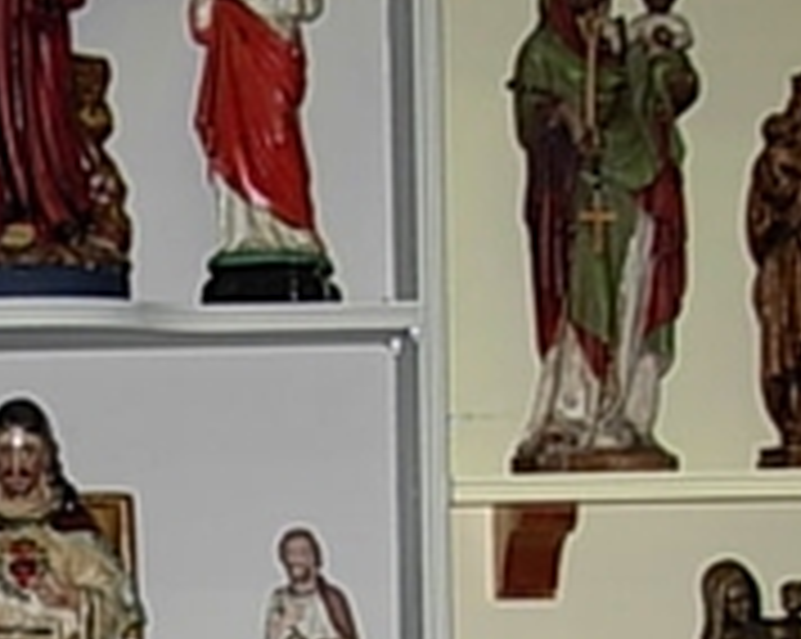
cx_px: 18
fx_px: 2960
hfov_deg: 15.2
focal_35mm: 125
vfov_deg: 12.1
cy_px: 765
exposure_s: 1/22.6
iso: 79
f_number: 2.9
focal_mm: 6.3
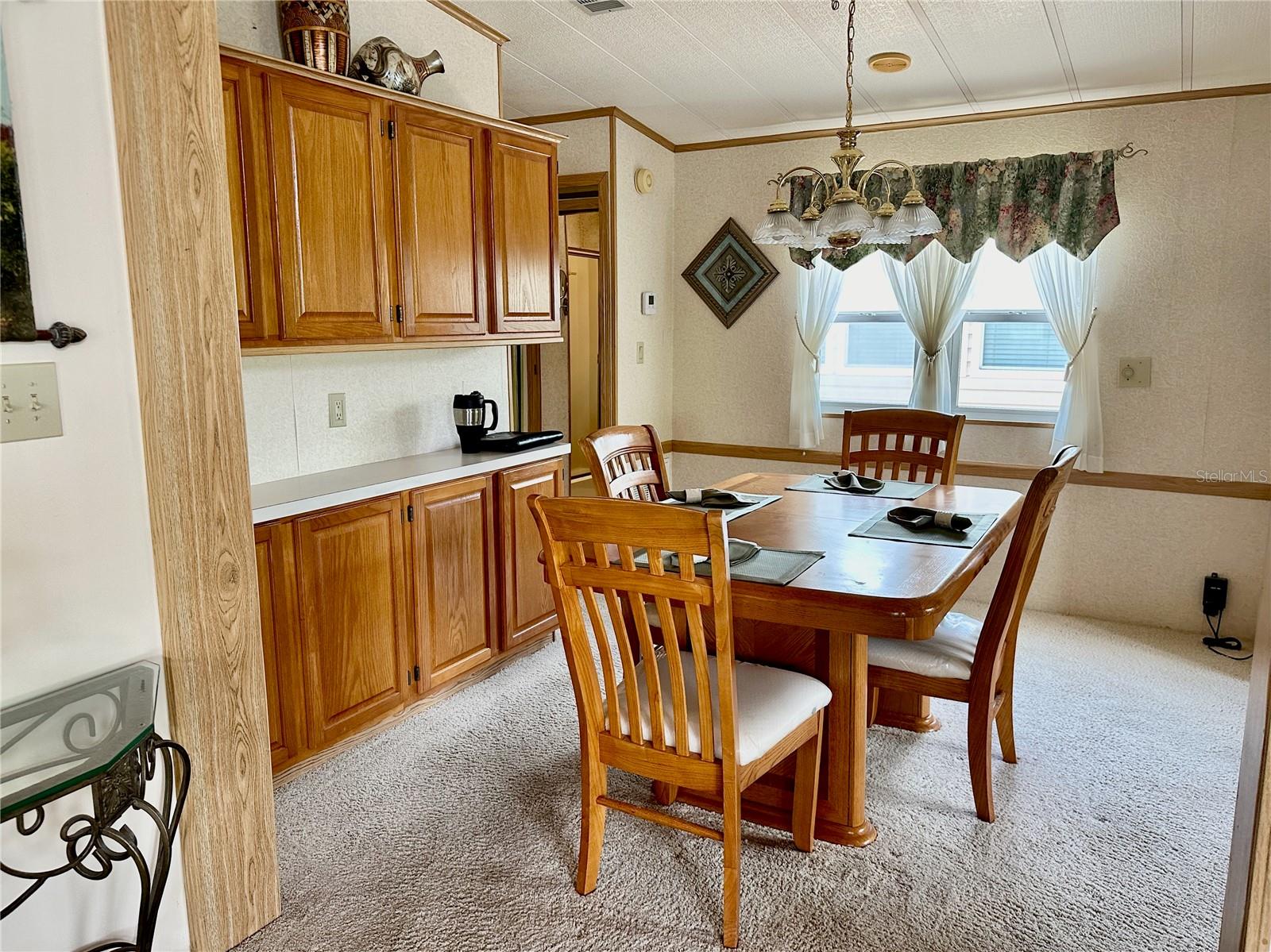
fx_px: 881
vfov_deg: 56.8
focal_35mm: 24
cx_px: 636
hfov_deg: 71.6
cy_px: 476
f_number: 1.78
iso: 200
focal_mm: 6.86
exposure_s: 1/121
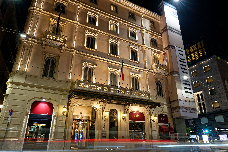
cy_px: 76
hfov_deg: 73.8
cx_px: 114
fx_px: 152
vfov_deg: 53.1
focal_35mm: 24
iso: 320
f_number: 16
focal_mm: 24
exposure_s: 2.5
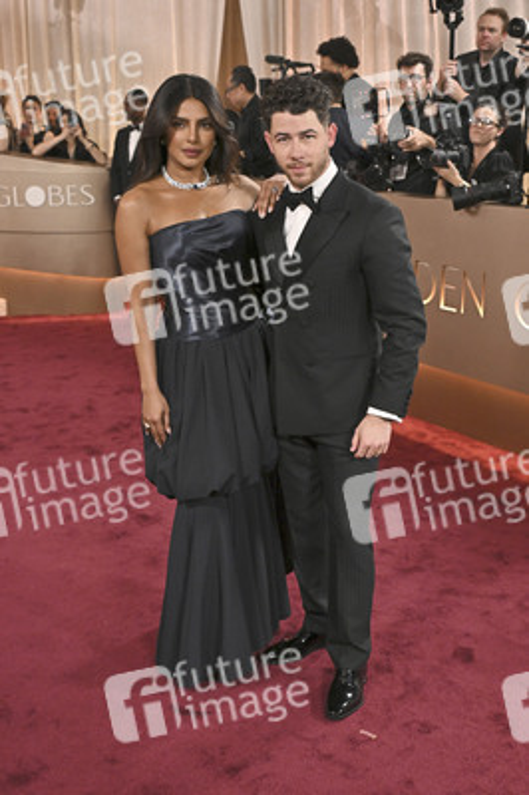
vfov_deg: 49.6
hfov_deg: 34.2
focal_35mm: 39
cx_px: 264
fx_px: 861
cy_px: 398
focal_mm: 39
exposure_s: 1/320
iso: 2500
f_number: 5.6
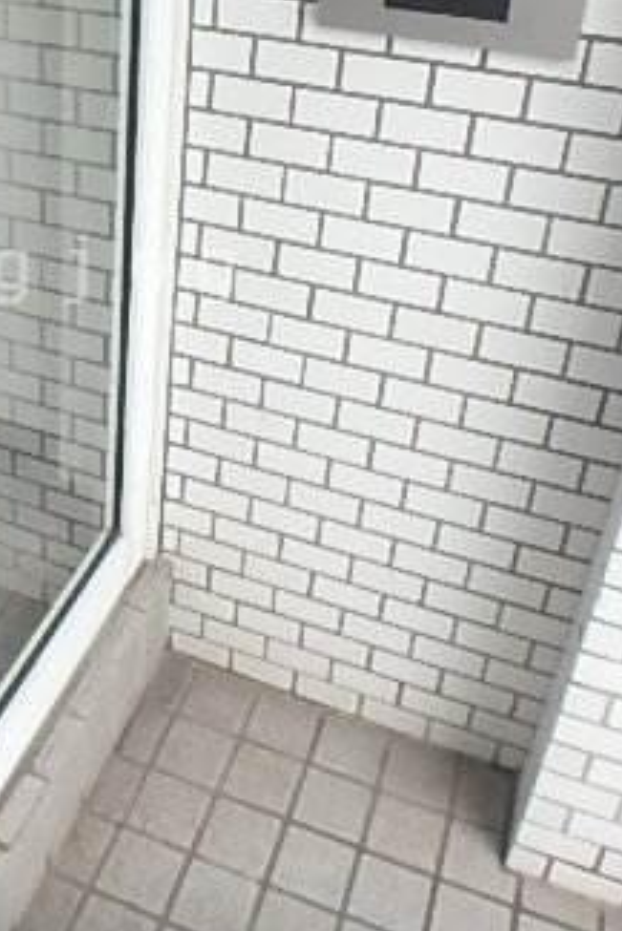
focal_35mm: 43
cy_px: 269
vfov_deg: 44.4
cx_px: 54
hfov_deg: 29.8
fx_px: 1113
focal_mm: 3.7
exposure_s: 1/200
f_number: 3.5
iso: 800
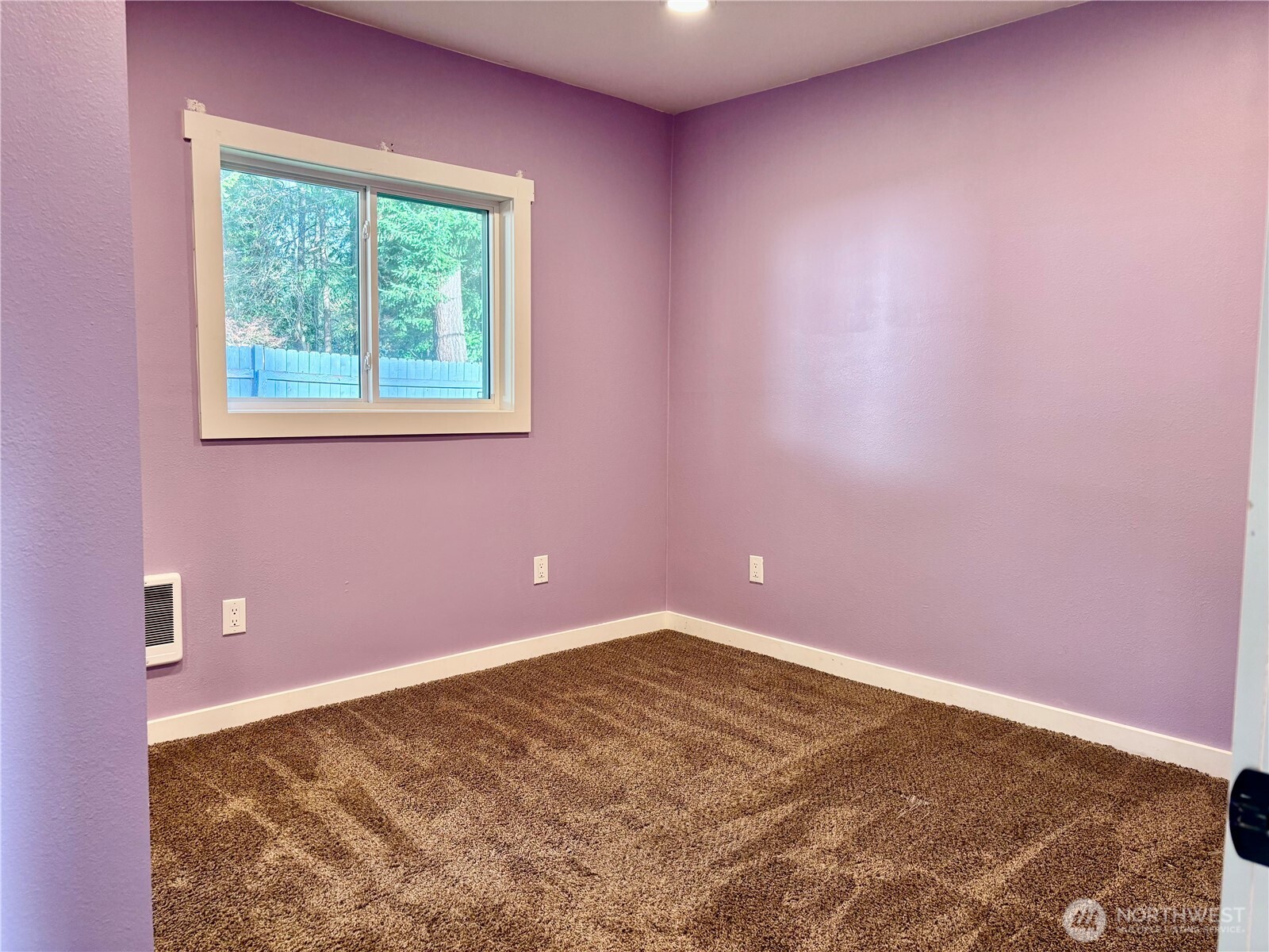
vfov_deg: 53.1
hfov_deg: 67.3
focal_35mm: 26
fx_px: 953
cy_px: 476
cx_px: 634
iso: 100
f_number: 1.6
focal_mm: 5.96
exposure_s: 1/60
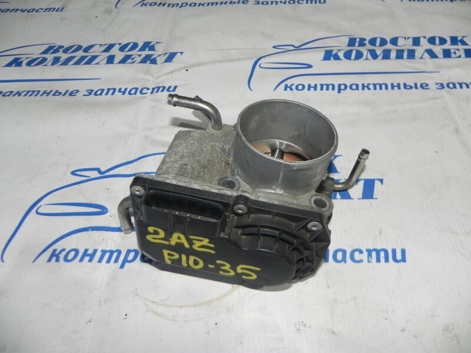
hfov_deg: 67.3
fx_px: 354
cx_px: 236
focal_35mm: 26
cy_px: 176
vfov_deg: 53.1
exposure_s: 1/30
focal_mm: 4.6
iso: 200
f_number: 2.8
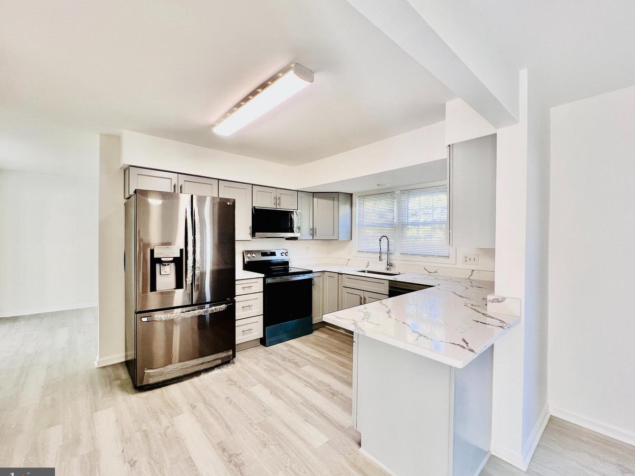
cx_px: 313
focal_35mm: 14
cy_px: 239
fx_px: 257
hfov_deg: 102.1
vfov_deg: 85.7
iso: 160
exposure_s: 1/120
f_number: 1.8
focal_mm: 1.57
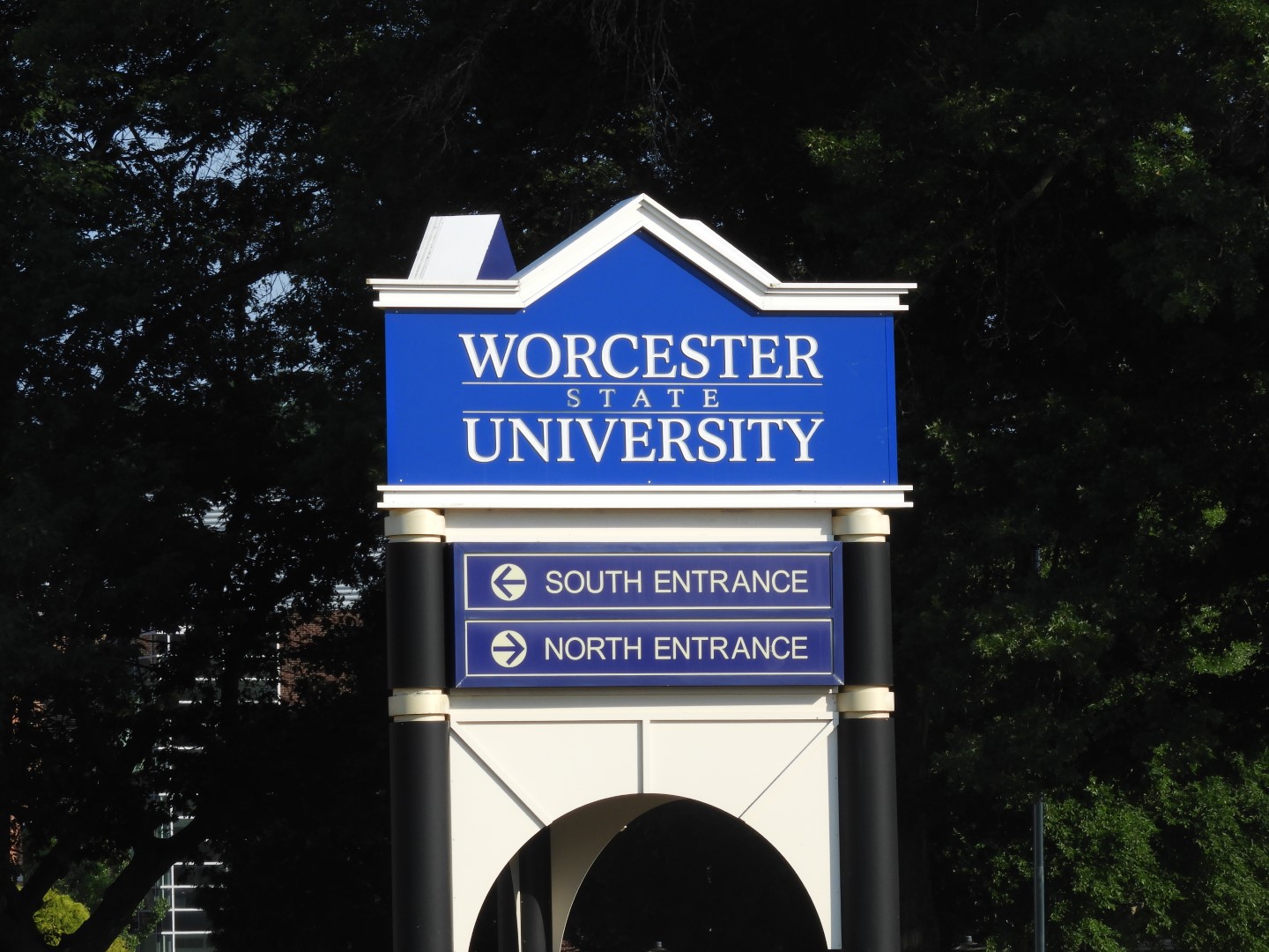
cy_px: 476
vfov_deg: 6.8
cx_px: 634
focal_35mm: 220
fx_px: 8065
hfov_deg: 9.0
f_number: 5.3
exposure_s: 1/500
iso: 100
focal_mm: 39.4
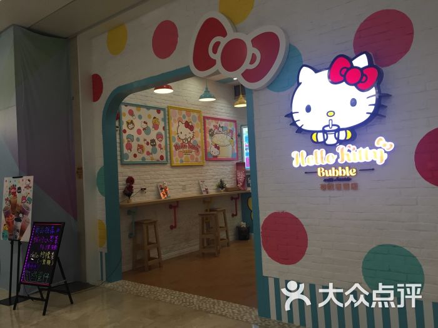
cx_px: 219
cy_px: 164
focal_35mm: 29
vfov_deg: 48.2
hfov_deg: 61.7
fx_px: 367
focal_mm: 4.15
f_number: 2.2
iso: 32
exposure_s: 1/33
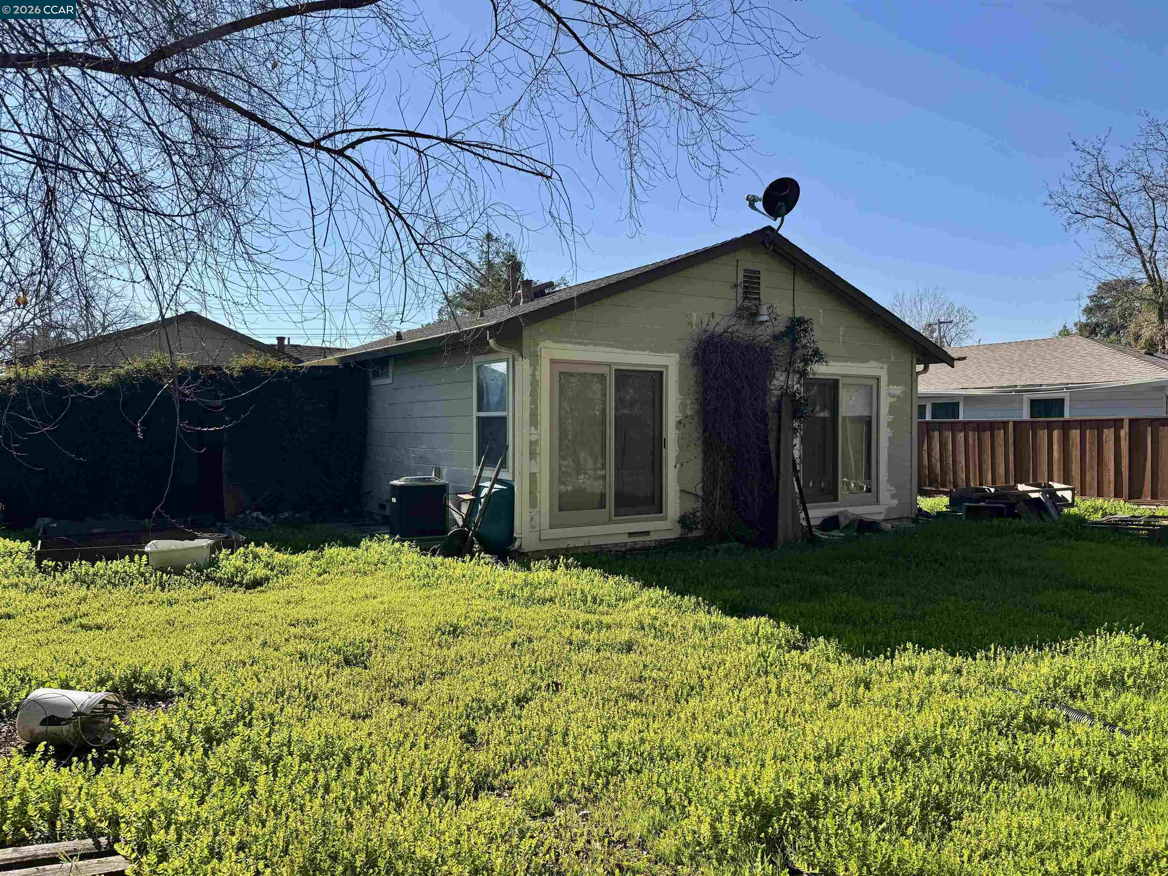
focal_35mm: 24
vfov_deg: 56.8
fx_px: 810
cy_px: 438
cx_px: 584
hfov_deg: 71.6
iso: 80
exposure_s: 1/4608
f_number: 1.78
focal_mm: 6.76
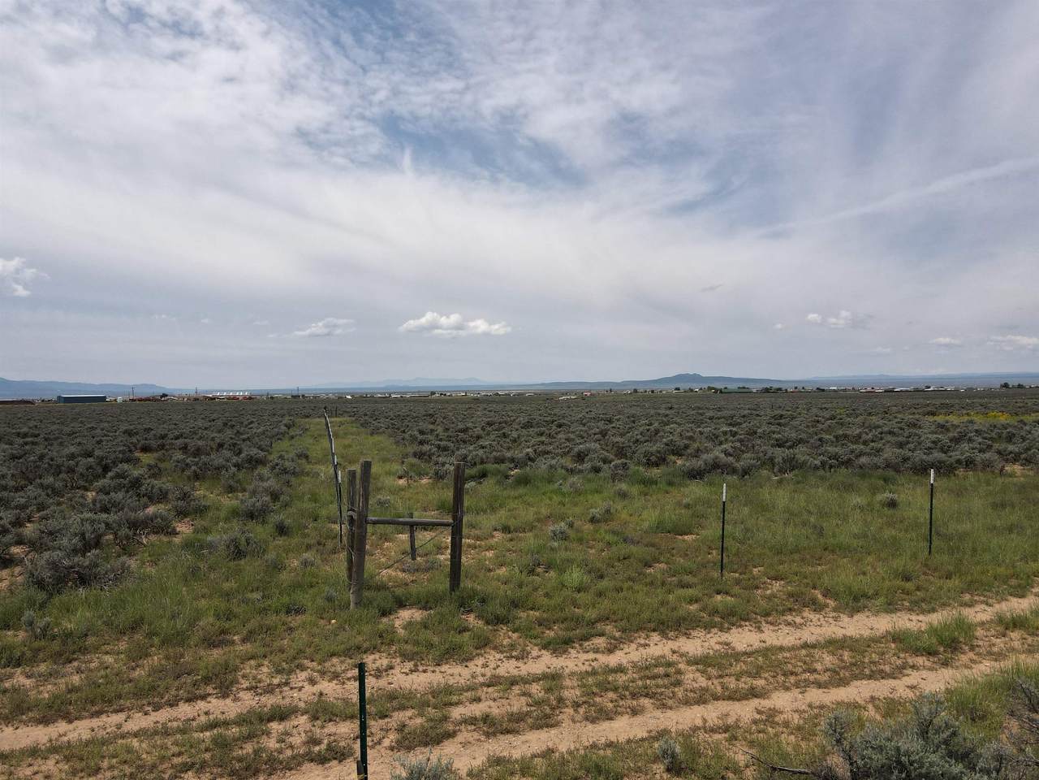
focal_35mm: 24
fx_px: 720
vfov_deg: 56.8
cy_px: 390
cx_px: 520
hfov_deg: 71.6
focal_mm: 4.5
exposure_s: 1/1250
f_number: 2.8
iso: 100
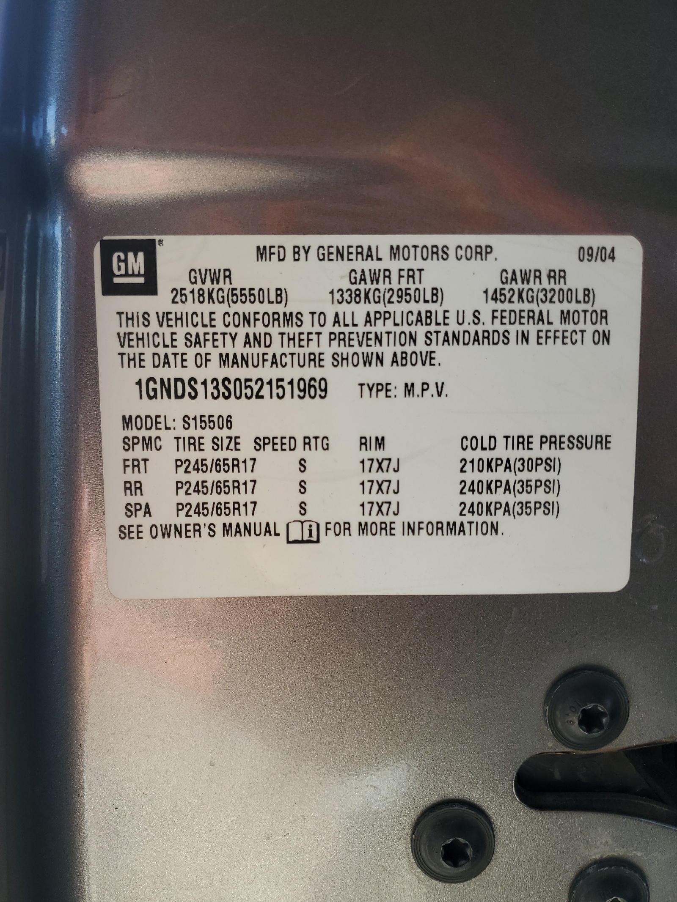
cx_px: 338
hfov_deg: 53.1
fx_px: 678
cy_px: 451
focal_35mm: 26
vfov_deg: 67.3
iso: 50
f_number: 1.5
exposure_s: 1/345
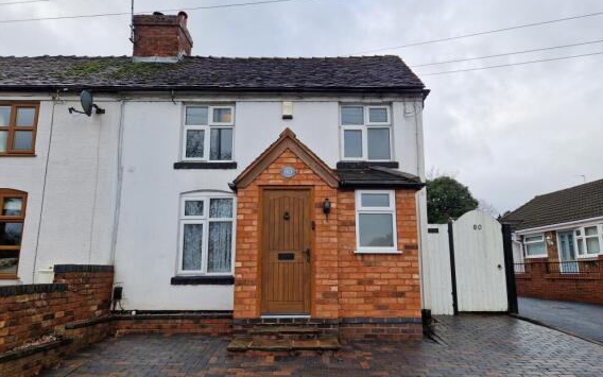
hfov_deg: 72.5
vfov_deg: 49.2
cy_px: 201
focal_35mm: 25
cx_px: 307
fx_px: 411
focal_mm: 5.4
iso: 50
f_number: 1.8
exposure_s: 1/598
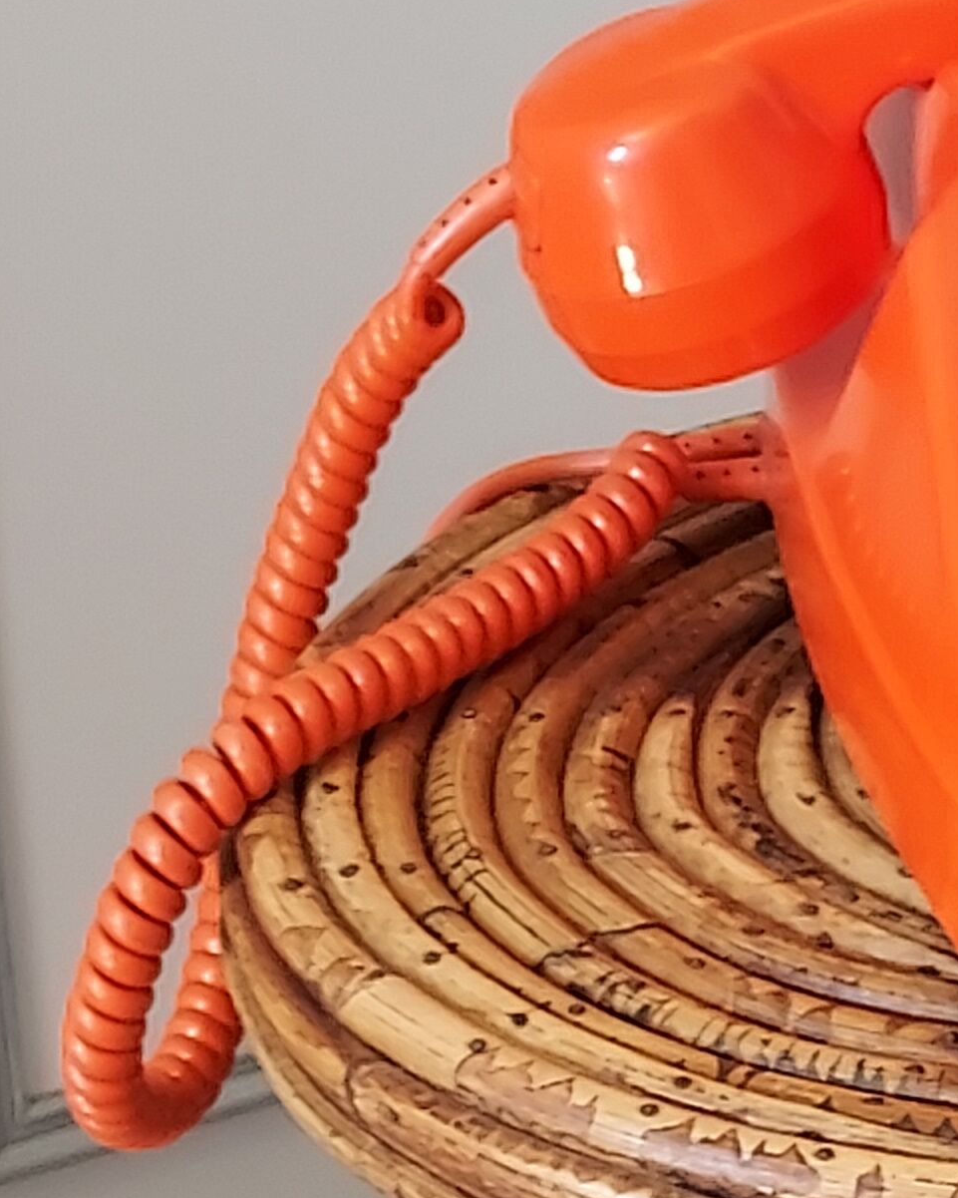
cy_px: 1361
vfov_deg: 22.8
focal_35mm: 78
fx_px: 2764
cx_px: 1414
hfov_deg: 17.7
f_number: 1.8
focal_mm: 4.6
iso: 250
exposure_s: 1/50
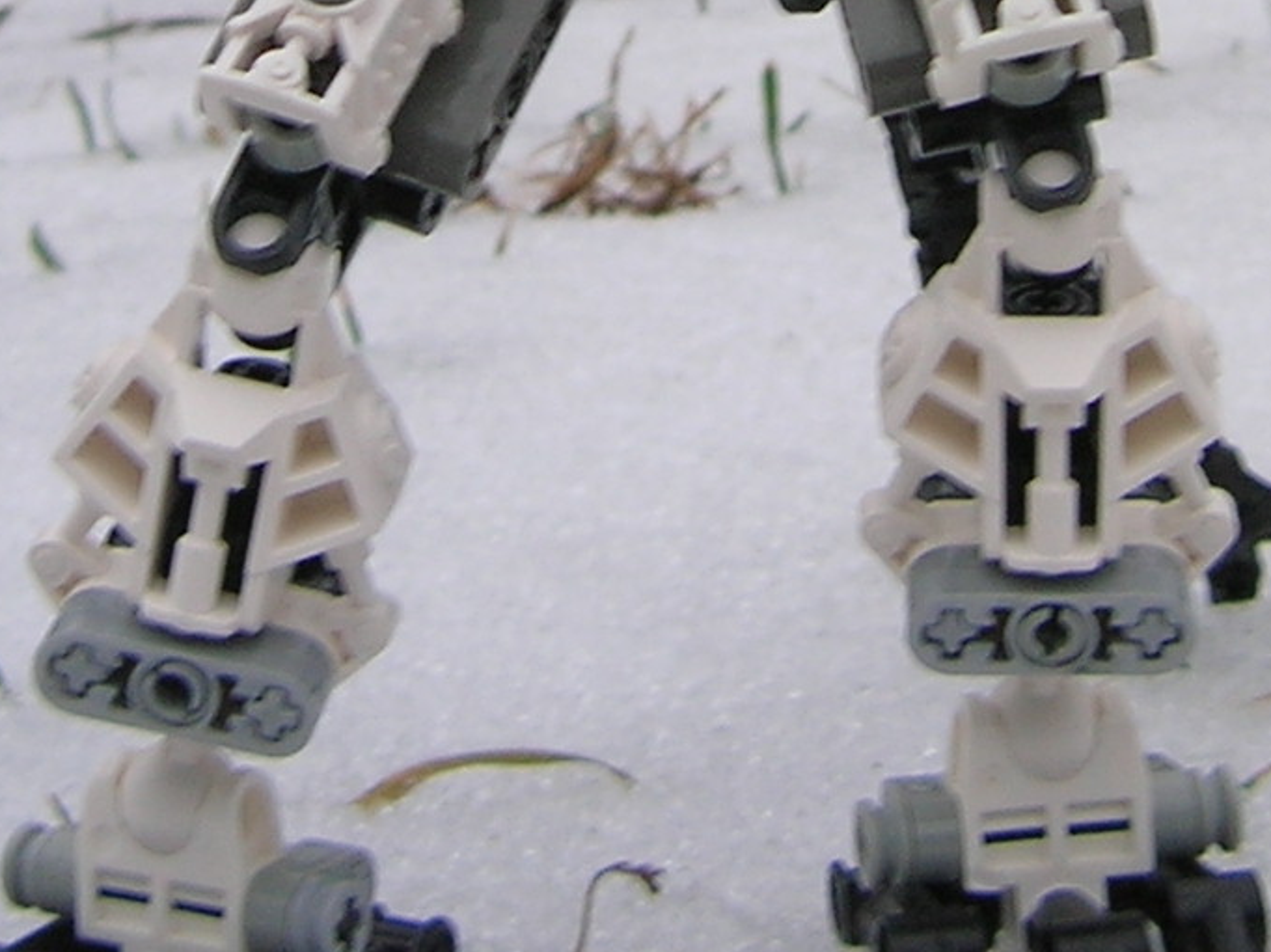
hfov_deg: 17.3
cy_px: -389
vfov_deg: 12.5
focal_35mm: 114
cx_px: 747
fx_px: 4184
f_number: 2.9
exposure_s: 1/30.7
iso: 50
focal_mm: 5.7
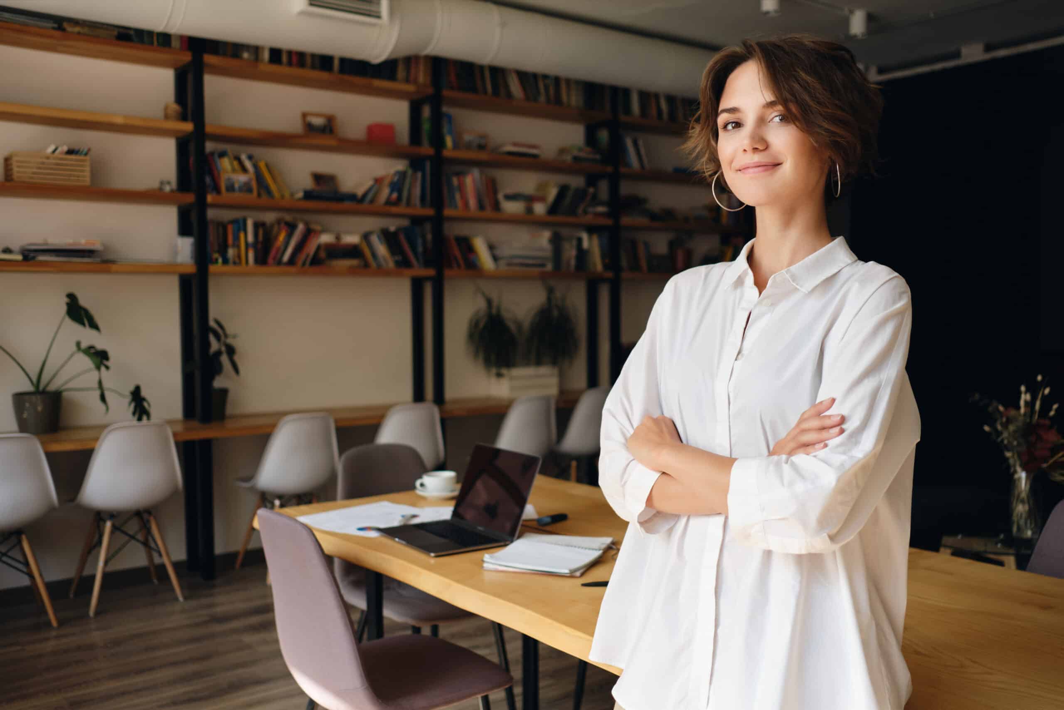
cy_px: 355
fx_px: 1034
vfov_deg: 37.9
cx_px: 532
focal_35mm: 35
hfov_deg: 54.4
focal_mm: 23
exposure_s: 1/250
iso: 200
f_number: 2
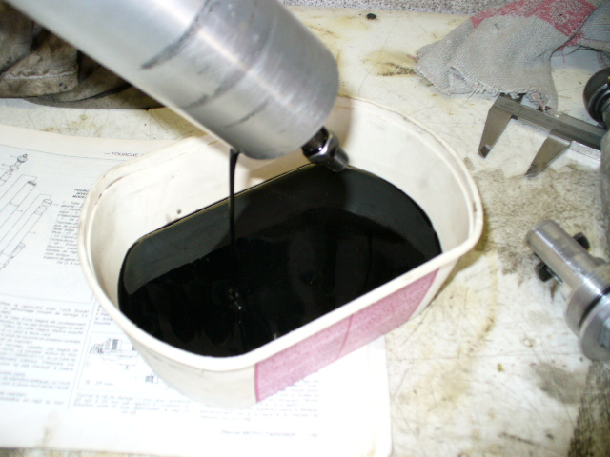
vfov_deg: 38.7
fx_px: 652
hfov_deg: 50.1
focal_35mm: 37
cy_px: 228
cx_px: 305
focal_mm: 6.1
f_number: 2.8
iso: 100
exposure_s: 1/30
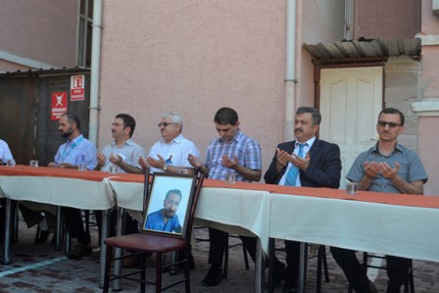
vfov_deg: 34.2
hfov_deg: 49.5
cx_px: 220
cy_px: 146
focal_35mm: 39
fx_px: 476
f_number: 5.6
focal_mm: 26
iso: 180
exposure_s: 1/125
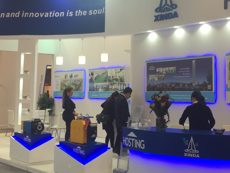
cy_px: 64
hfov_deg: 33.1
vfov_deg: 25.2
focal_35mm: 58
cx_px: 145
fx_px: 385
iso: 32
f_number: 2.2
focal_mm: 4.15
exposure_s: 1/50
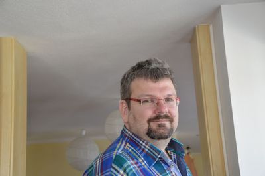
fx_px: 397
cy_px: 88
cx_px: 132
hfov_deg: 36.9
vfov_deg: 25.0
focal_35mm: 54
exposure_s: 1/60
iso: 400
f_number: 4.2
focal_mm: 36
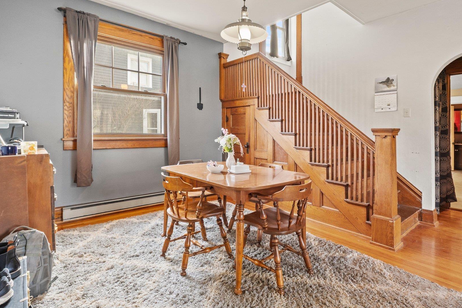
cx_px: 245
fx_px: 244
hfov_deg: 86.8
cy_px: 128
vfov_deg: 64.1
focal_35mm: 19
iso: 800
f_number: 5
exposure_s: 1/3
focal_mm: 10
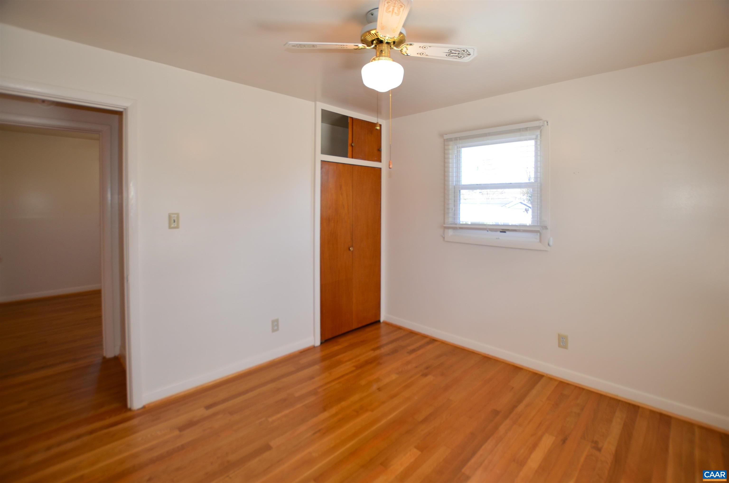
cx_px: 364
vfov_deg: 77.1
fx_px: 303
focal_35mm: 15
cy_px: 242
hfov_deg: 100.5
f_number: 3.5
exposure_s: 1/60
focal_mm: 10
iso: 100
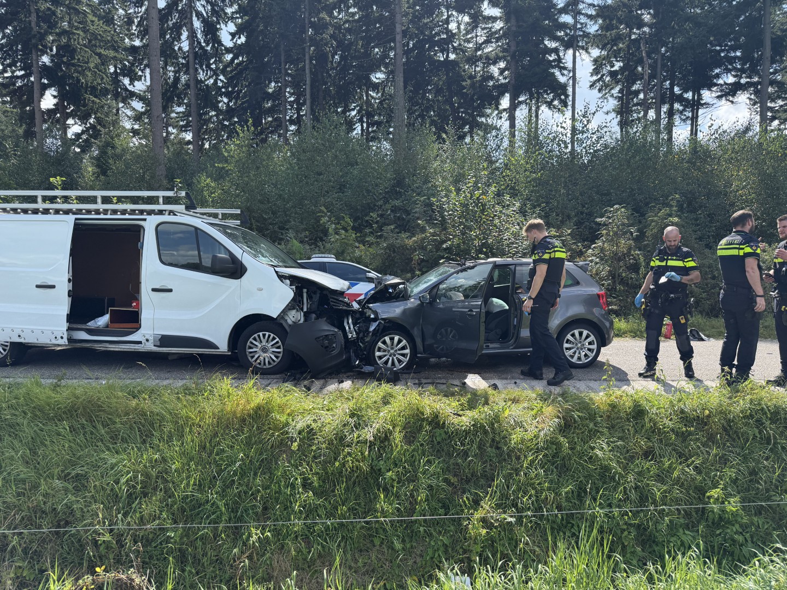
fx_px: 546
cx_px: 394
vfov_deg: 56.8
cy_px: 295
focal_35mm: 24
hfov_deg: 71.6
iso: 100
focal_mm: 6.76
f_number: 1.78
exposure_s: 1/2445
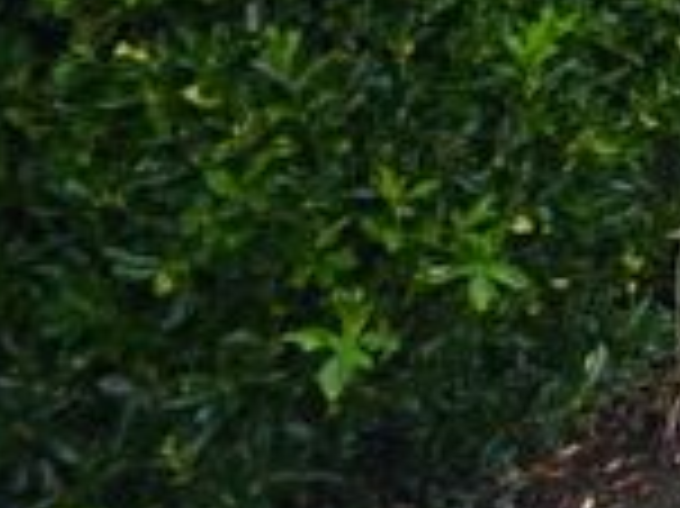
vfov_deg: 18.5
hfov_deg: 16.1
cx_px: 1558
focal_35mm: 67
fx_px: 1315
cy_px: -328
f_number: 8
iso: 400
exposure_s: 1/25
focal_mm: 10
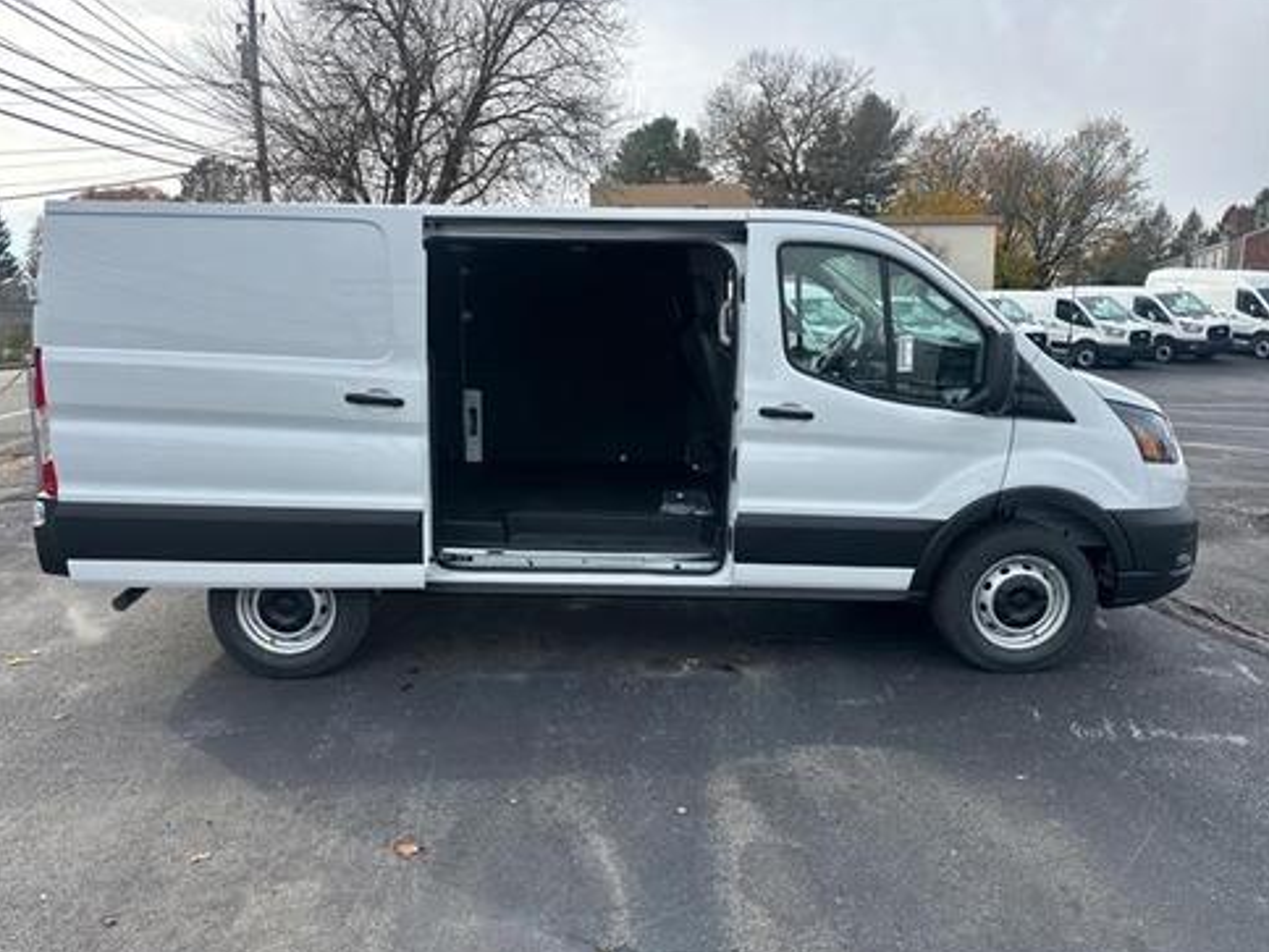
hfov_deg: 69.4
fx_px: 916
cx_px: 614
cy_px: 477
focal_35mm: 25
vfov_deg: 54.9
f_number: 1.78
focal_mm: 6.86
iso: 80
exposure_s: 1/2155
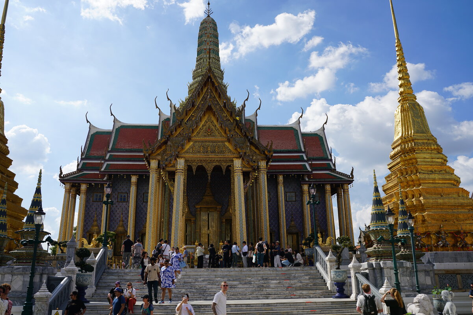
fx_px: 407
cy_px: 158
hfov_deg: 60.3
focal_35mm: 31
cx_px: 236
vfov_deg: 42.3
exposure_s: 1/250
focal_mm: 31
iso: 100
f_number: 10
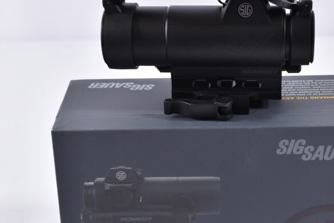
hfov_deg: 22.8
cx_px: 206
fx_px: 825
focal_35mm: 89
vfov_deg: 15.3
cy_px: 120
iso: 640
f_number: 5
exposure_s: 1/50
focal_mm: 34
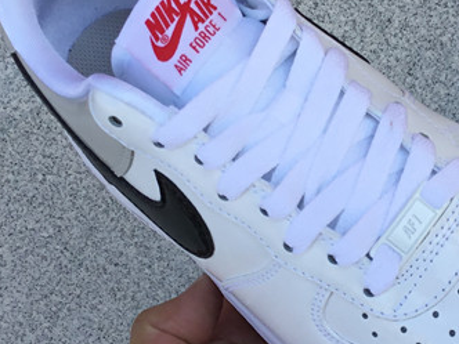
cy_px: 172
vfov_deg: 17.6
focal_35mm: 84
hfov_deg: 23.0
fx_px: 1114
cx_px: 351
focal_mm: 3.3
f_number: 2.4
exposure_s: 1/369
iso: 25
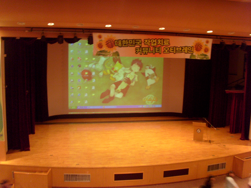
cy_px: 94
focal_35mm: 36
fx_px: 261
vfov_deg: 39.7
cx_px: 126
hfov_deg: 51.4
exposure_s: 1/4
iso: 200
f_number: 3.5
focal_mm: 6
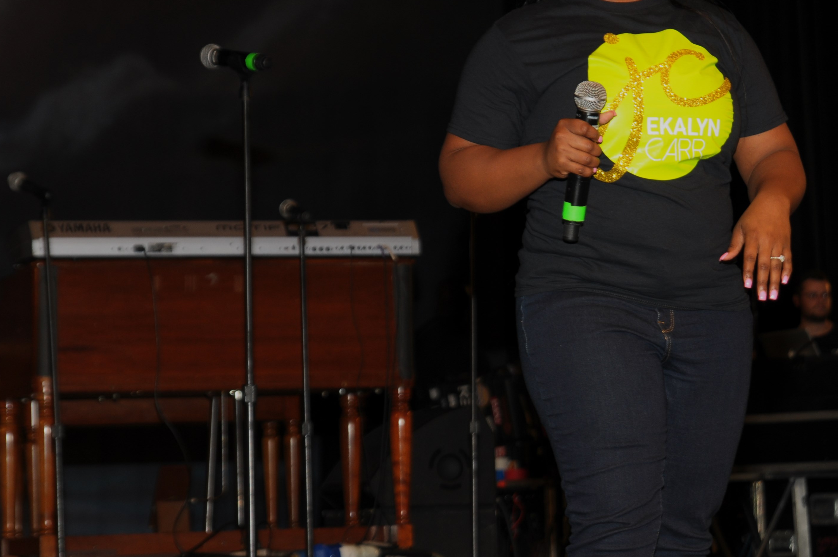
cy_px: 181
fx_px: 4505
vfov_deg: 7.1
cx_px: 600
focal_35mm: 194
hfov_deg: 10.6
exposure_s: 1/100
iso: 250
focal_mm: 85
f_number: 5.6
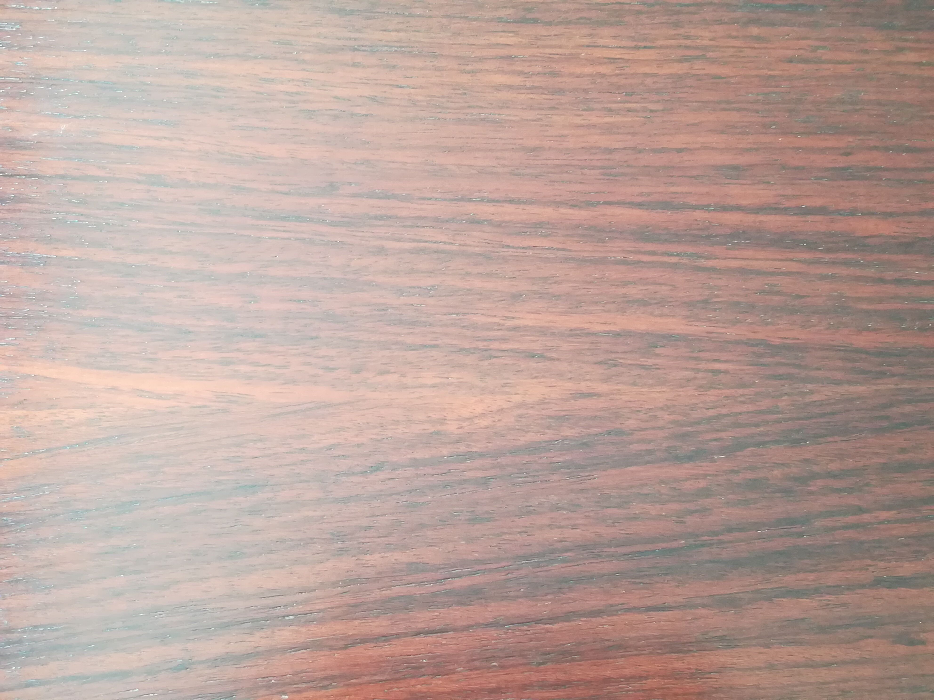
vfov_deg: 32.9
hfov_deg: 42.9
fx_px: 1187
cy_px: 350
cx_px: 467
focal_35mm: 44
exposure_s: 1/30
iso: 200
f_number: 2.2
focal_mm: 3.83
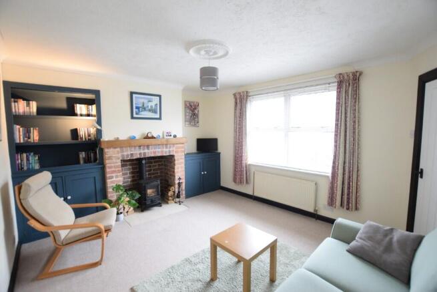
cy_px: 146
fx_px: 182
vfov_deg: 77.4
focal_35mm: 15
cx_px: 218
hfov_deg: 100.4
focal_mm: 10
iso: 720
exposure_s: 1/15
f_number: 3.5
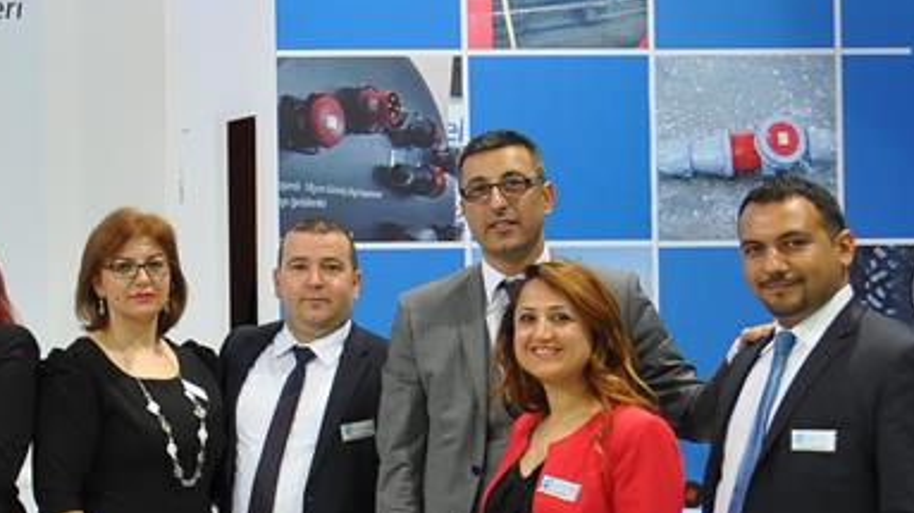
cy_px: 243
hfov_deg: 19.1
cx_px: -406
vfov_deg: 12.1
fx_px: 2412
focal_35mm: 100
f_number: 8
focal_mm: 21
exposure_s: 1/10
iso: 200
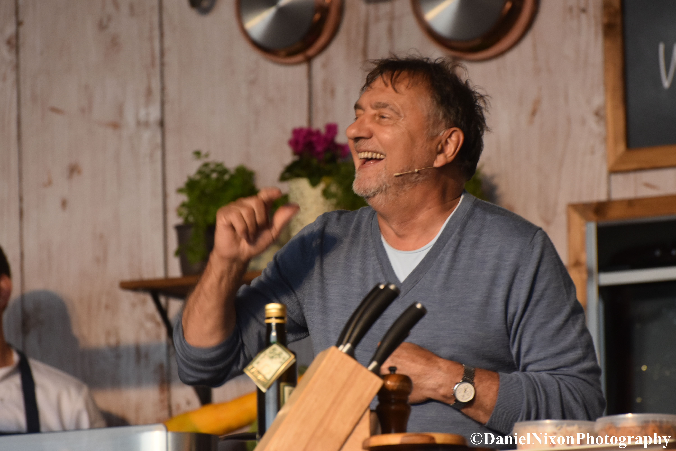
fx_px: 5633
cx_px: 338
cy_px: 226
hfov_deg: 6.9
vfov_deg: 4.6
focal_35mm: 300
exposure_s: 1/125
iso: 900
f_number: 5.3
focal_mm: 200
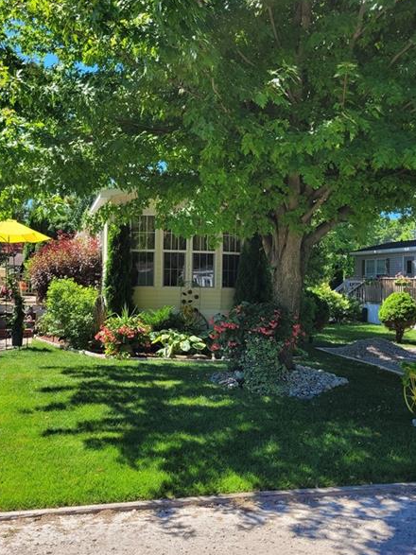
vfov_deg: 54.0
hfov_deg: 41.6
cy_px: 275
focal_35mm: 34
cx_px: 168
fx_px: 545
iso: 40
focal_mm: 5.4
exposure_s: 1/1297
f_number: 1.8
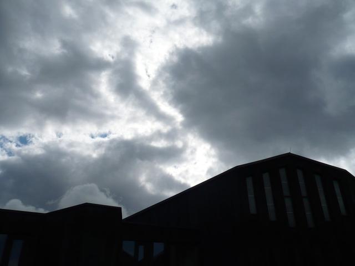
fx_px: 359
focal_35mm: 35
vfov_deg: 40.7
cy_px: 133
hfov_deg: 52.6
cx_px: 178
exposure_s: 1/1000
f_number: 8
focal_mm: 5.8
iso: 100
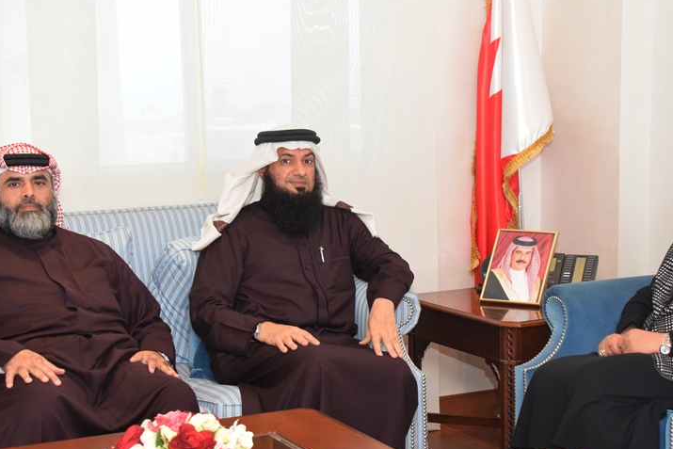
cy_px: 287
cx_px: 343
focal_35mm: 73
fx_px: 1365
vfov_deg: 18.6
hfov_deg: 27.7
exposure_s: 1/200
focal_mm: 34
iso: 2500
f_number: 5.6
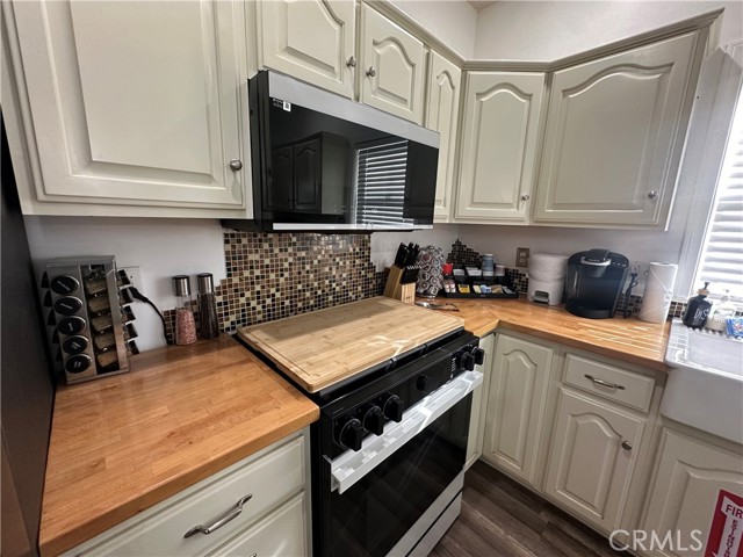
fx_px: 300
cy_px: 278
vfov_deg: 85.7
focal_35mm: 14
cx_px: 372
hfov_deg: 102.1
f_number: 2.2
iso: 250
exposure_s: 1/60
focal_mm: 2.22
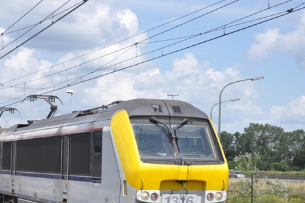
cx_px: 96
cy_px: 164
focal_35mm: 90
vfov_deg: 15.1
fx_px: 760
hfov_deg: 22.6
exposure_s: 1/1500
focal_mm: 35
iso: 400
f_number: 5.6
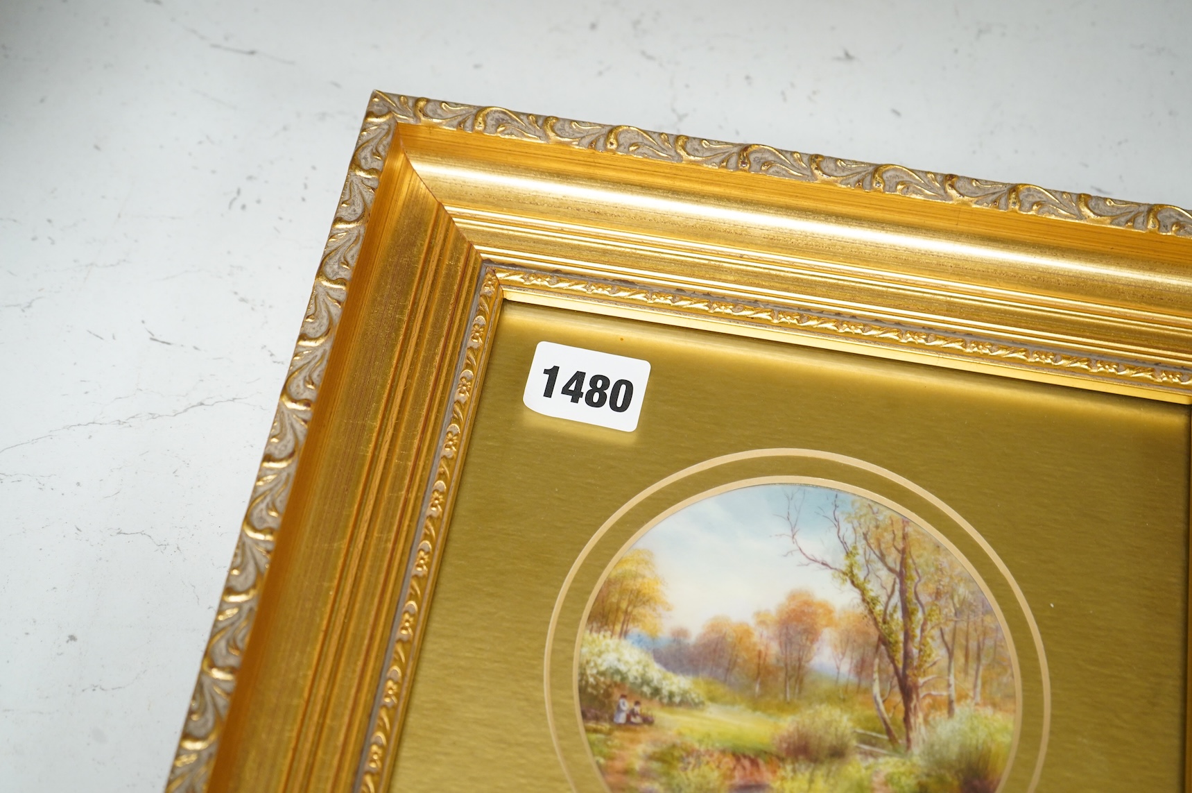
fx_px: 1753
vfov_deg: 25.5
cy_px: 396
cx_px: 596
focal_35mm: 53
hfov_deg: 37.5
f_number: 5.6
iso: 2500
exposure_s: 1/100
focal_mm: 53
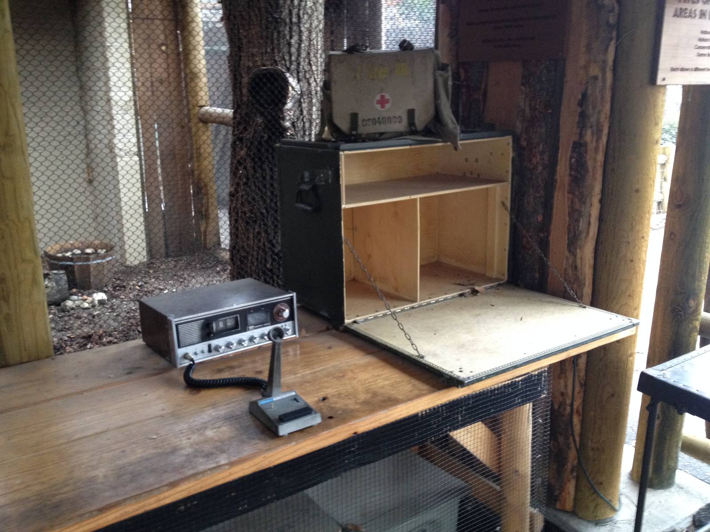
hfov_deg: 52.6
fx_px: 718
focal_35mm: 35
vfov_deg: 40.7
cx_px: 355
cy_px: 266
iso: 200
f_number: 2.4
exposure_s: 1/20
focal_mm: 4.28
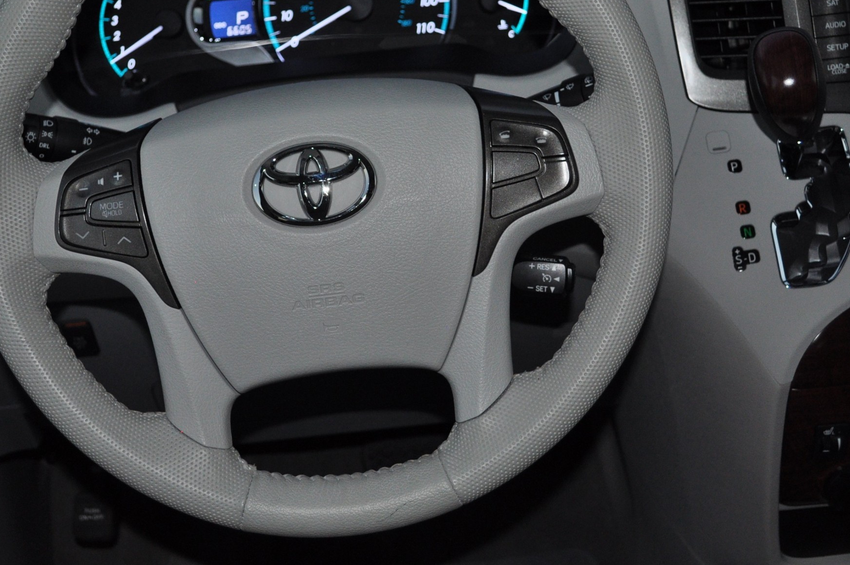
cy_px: 167
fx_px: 1321
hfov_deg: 35.7
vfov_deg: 24.0
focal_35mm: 56
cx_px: 430
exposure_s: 1/60
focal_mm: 26
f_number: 4.2
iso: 720
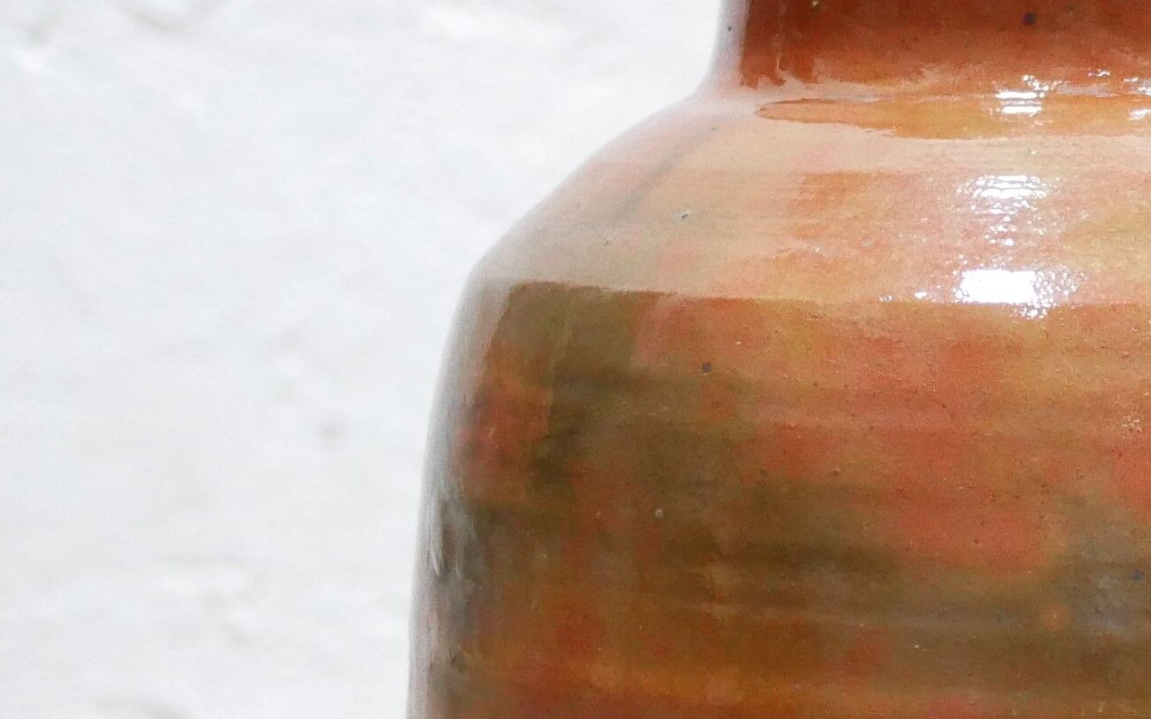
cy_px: 485
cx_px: 1404
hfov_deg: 13.5
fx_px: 4736
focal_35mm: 151
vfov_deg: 8.7
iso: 2000
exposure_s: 1/60
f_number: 1.7
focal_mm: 20
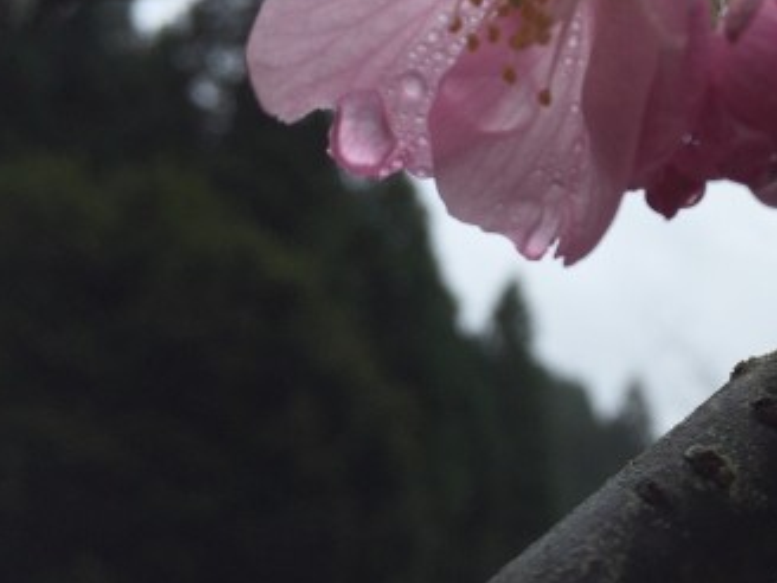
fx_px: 1190
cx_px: 701
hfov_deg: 34.2
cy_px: 133
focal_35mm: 53
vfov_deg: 27.1
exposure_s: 1/1068
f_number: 2.2
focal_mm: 4.15
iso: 32
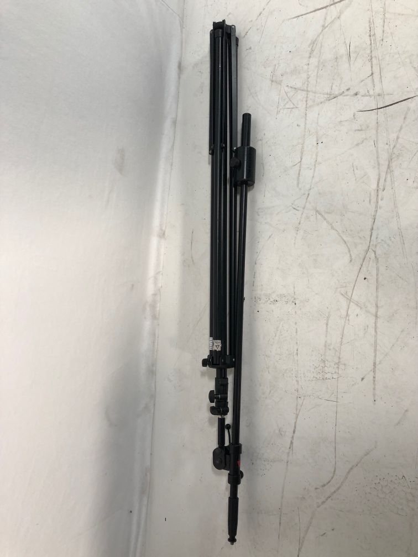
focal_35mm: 28
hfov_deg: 49.7
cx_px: 209
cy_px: 278
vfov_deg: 63.4
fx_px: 451
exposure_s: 1/40
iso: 25
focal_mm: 3.99
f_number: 1.8
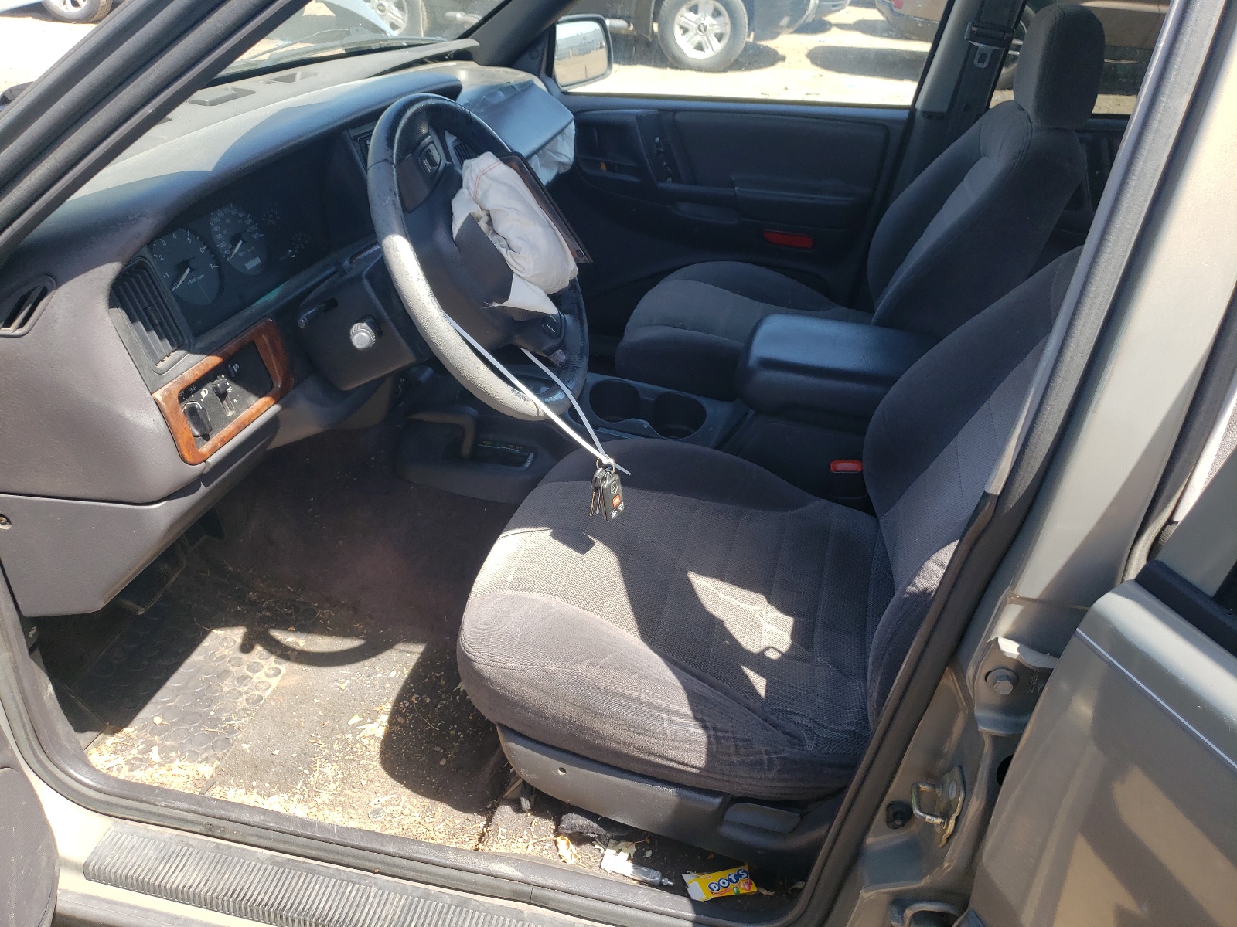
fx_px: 929
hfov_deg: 67.3
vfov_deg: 53.1
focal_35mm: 26
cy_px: 464
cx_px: 618
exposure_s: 1/526
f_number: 1.5
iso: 50
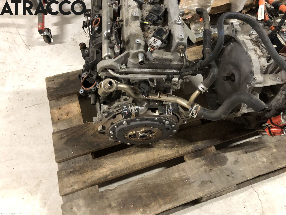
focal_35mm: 28
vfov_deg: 49.7
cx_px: 143
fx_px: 231
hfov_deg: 63.4
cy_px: 108
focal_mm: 3.99
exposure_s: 1/5
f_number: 1.8
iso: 80
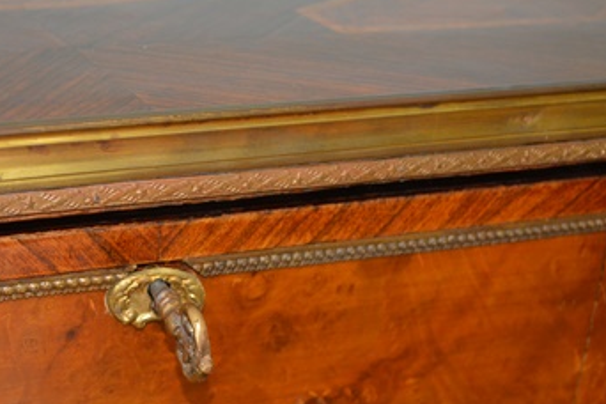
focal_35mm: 79
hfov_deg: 25.4
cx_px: 158
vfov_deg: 17.1
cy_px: 342
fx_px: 1330
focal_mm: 30
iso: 1100
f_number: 4.5
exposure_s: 1/60
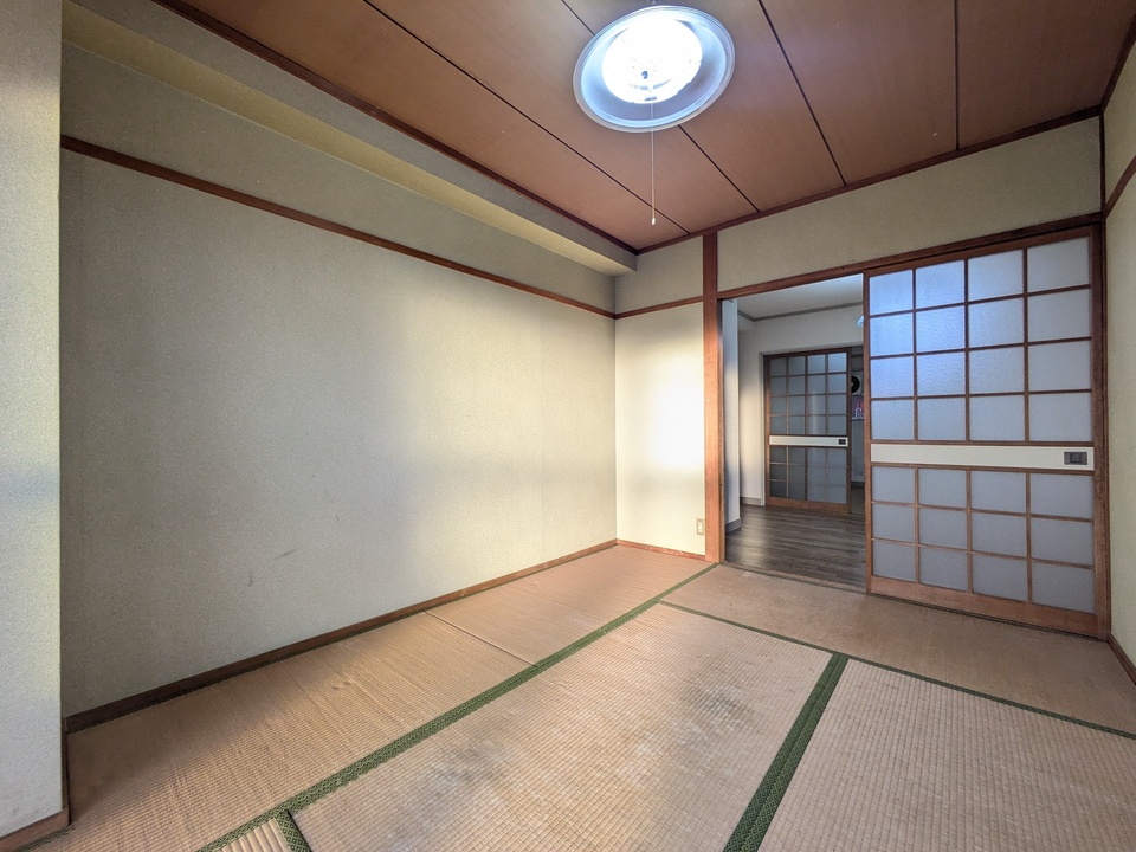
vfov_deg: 85.7
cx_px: 568
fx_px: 459
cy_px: 426
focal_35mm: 14
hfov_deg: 102.1
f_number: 2.2
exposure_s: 1/120
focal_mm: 1.83
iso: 63
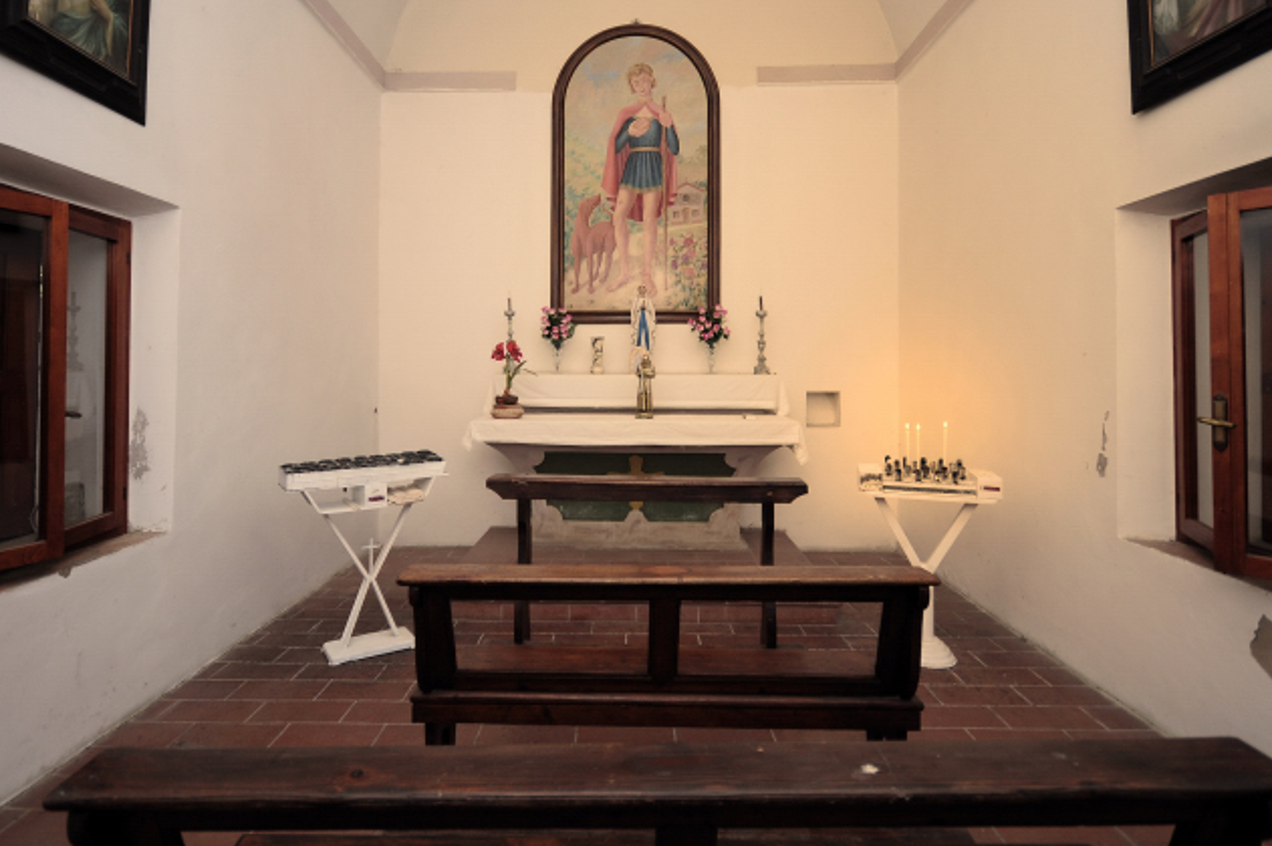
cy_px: 343
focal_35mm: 19
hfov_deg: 86.9
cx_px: 617
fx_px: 671
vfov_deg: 64.0
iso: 200
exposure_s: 1/60
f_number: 4
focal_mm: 10
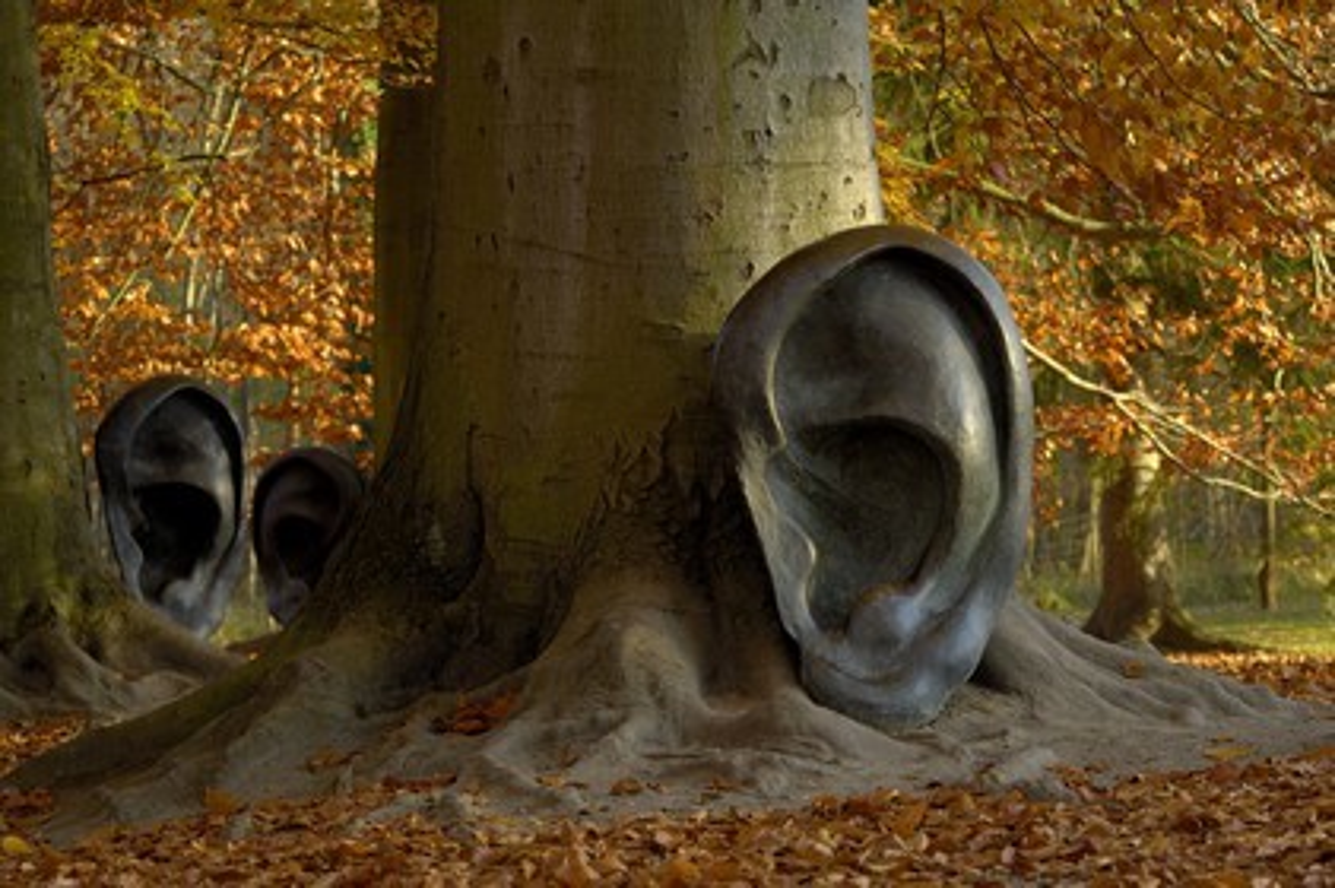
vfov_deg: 11.7
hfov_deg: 17.5
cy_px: 444
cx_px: 668
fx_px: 4335
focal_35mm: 117
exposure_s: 1/60
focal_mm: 78
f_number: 4.5
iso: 100
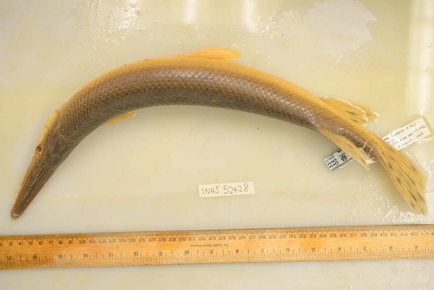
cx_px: 217
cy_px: 145
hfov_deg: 33.4
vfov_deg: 22.6
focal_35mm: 60
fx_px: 724
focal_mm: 60
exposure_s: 1/200
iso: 800
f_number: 3.5
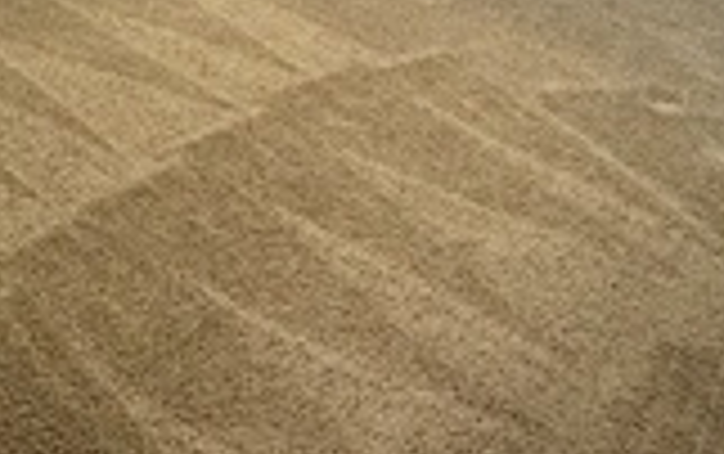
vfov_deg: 17.5
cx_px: 342
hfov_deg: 34.5
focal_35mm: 59
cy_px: -387
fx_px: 1165
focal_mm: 2.22
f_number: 2.2
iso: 200
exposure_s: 1/60
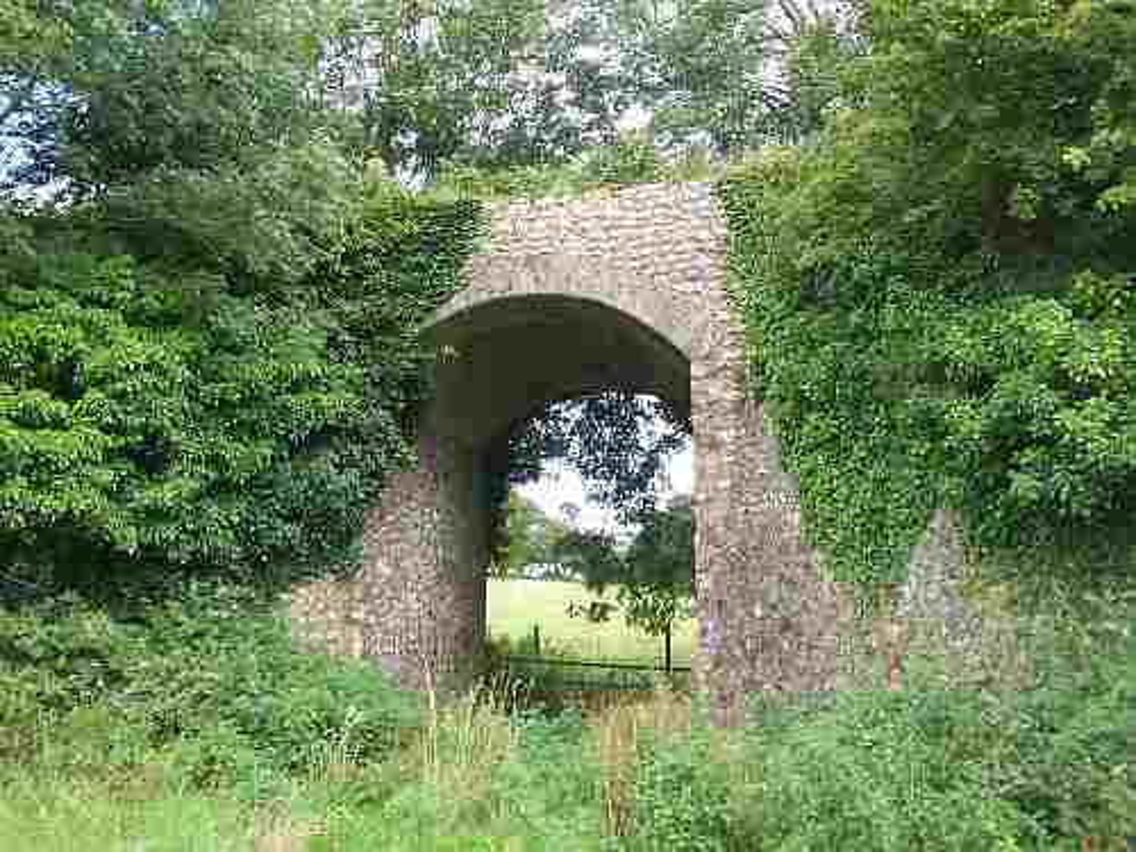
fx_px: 1280
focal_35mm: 39
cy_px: 426
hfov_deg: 47.9
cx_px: 568
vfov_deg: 36.8
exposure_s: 1/60
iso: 64
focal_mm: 6.4
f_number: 3.9
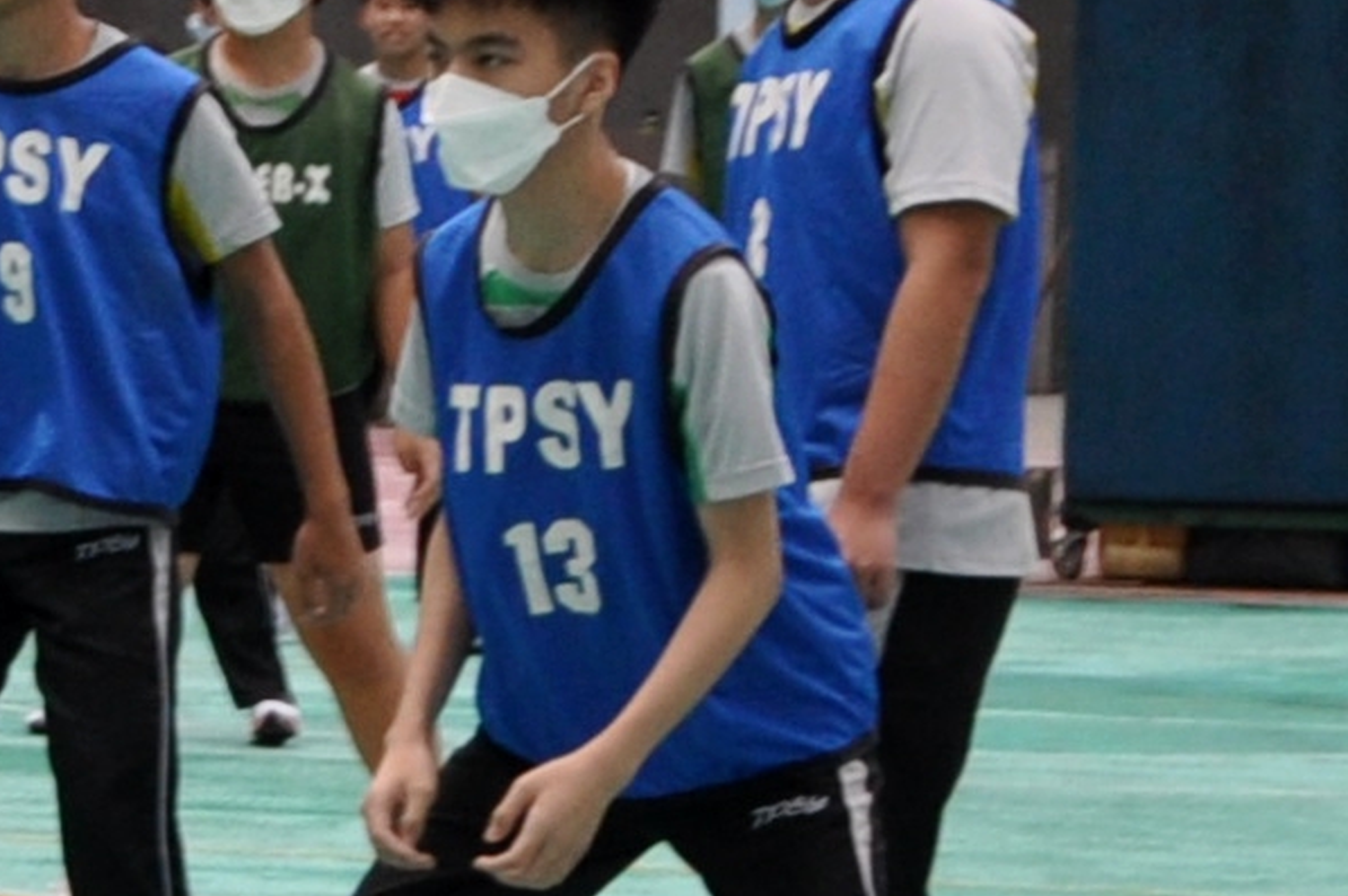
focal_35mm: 206
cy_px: -272
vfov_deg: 6.6
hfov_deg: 9.0
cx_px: -1944
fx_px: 7707
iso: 400
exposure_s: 1/1250
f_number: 5.6
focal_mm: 26
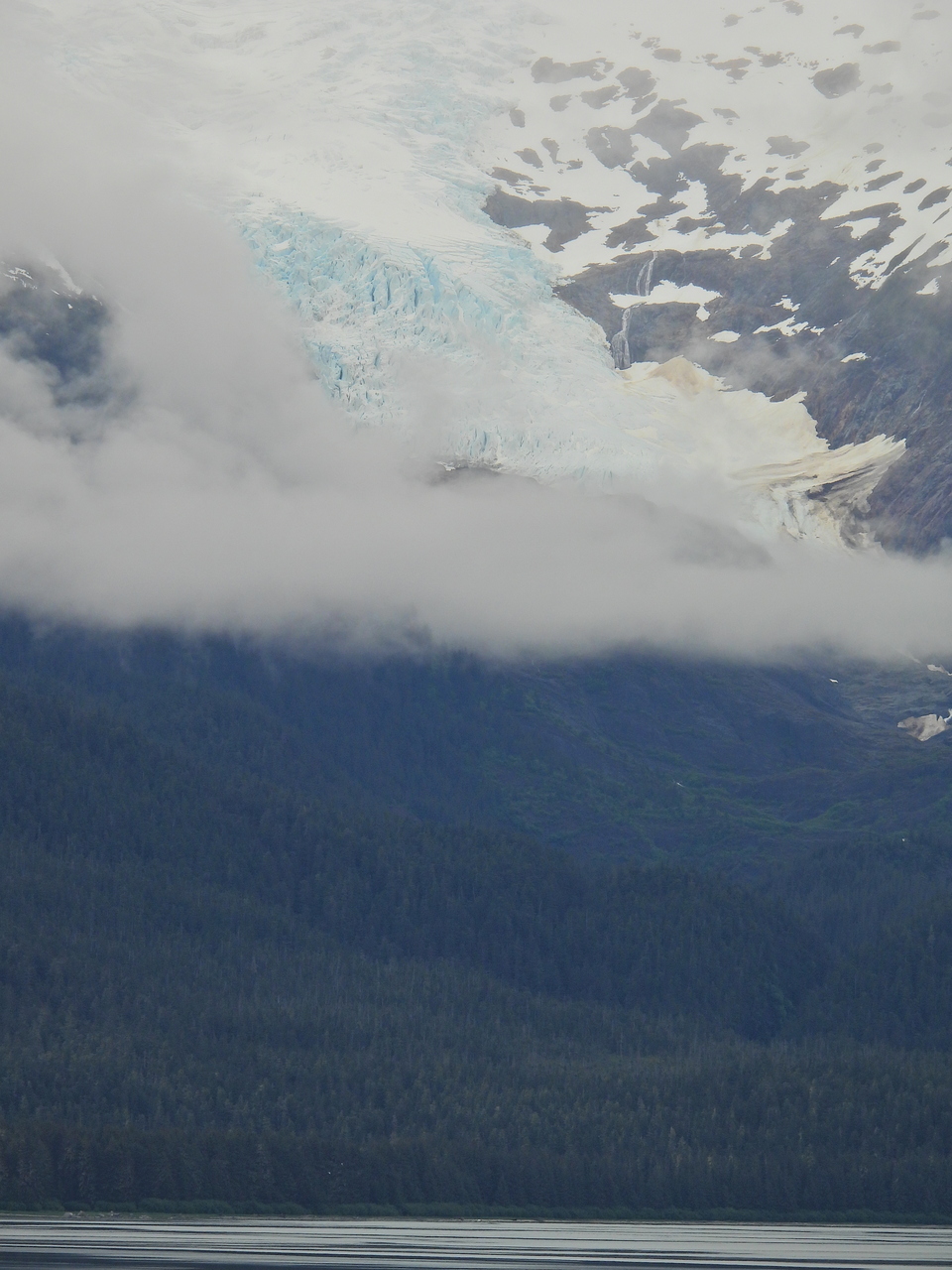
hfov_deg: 4.2
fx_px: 12834
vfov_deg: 5.7
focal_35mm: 350
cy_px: 635
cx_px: 476
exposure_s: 1/640
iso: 100
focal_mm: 62.5
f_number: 5
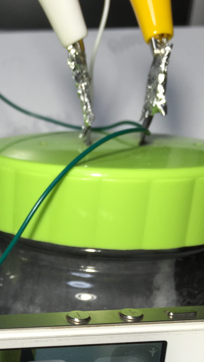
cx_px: -42
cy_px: 307
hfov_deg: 18.9
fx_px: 577
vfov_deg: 33.5
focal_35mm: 60
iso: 32
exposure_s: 1/60
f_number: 2.2
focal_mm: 4.15
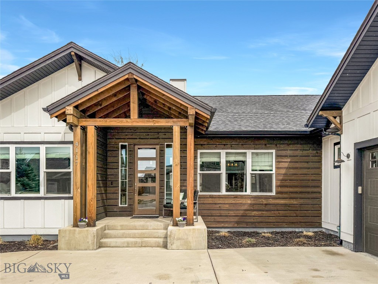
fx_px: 262
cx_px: 189
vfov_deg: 56.8
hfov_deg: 71.6
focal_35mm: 24
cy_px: 142
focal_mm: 6.76
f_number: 1.8
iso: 80
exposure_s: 1/5700
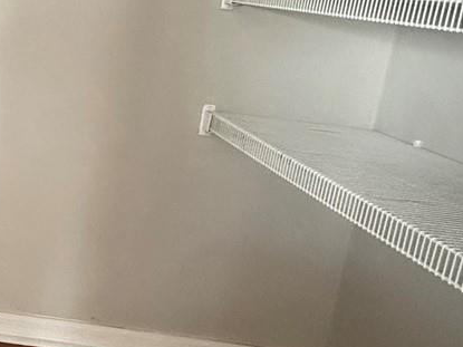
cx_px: -142
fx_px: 722
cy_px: 114
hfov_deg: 28.8
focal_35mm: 54
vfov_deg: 26.9
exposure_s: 1/60
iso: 640
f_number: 2.2
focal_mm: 2.22
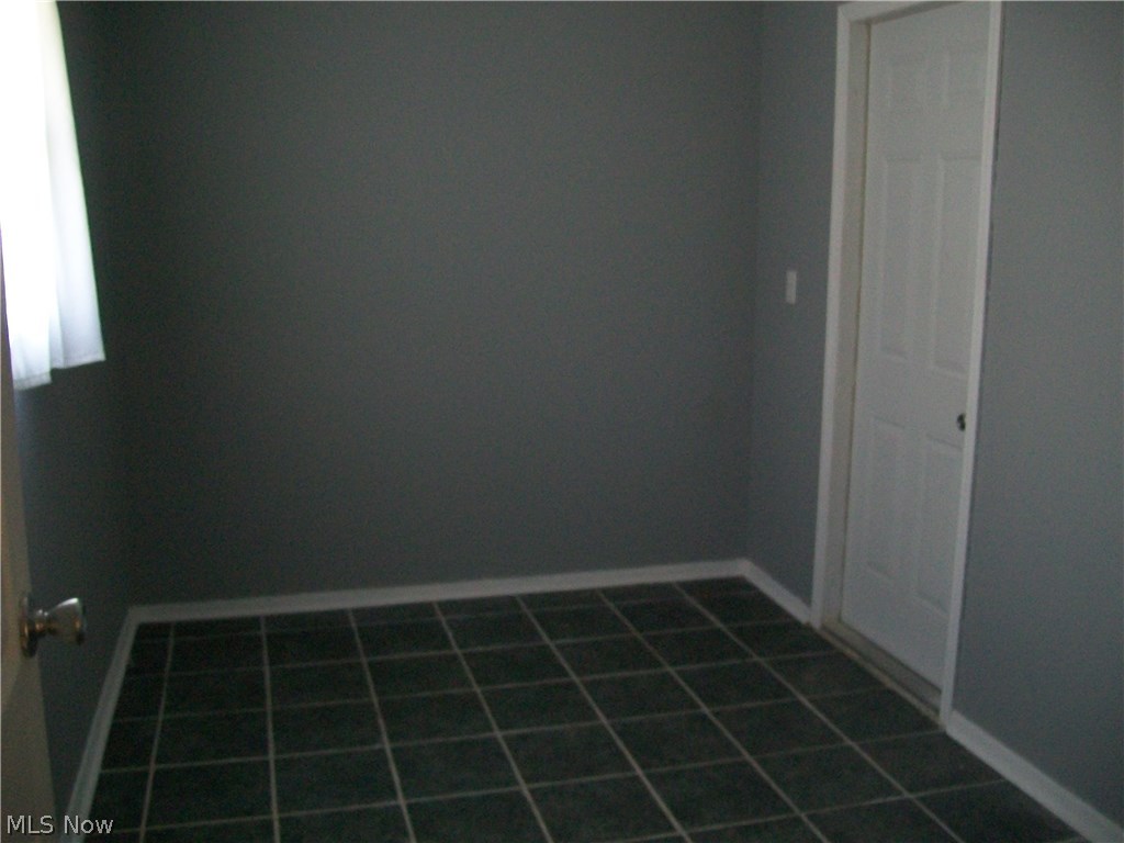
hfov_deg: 54.0
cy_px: 422
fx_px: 1104
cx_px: 562
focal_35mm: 34
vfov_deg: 41.8
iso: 200
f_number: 2.7
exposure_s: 1/8
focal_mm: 6.1
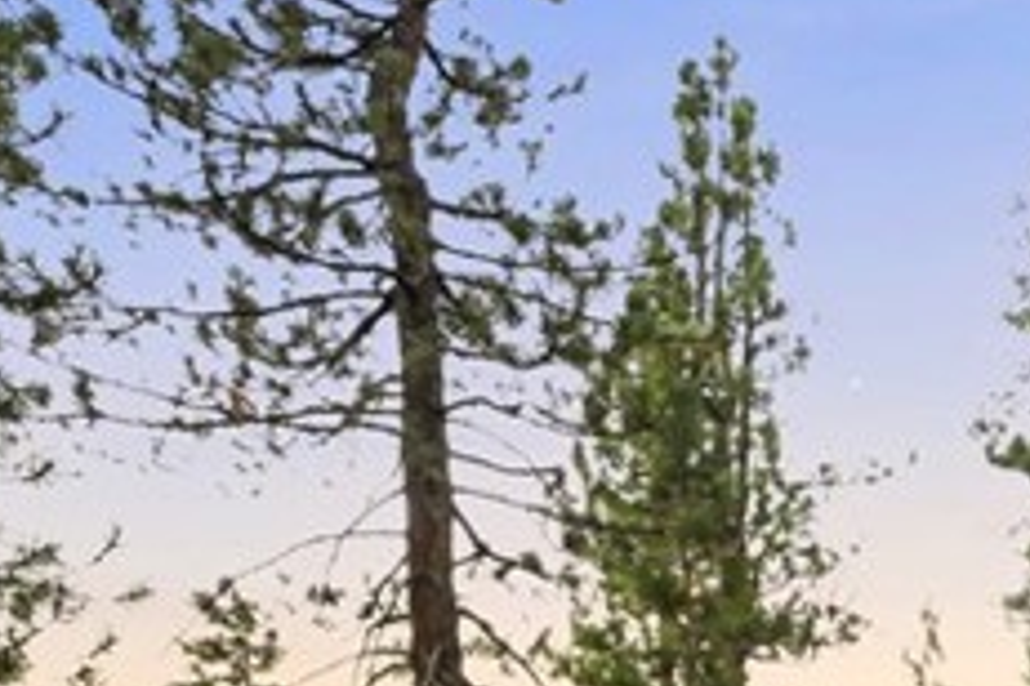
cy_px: 884
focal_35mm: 62
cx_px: 1342
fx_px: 1774
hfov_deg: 27.1
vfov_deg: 20.1
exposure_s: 1/15
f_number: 8
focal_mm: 14
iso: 1250
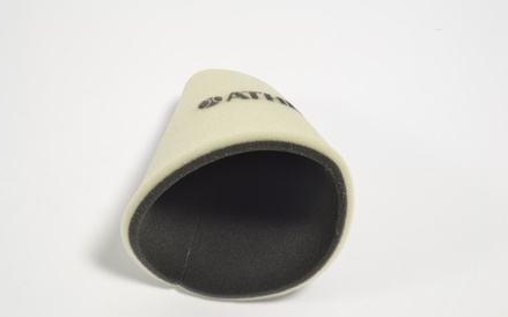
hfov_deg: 42.7
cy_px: 156
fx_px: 650
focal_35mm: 47
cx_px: 250
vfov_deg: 27.4
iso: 200
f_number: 11
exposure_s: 1/8
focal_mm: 30
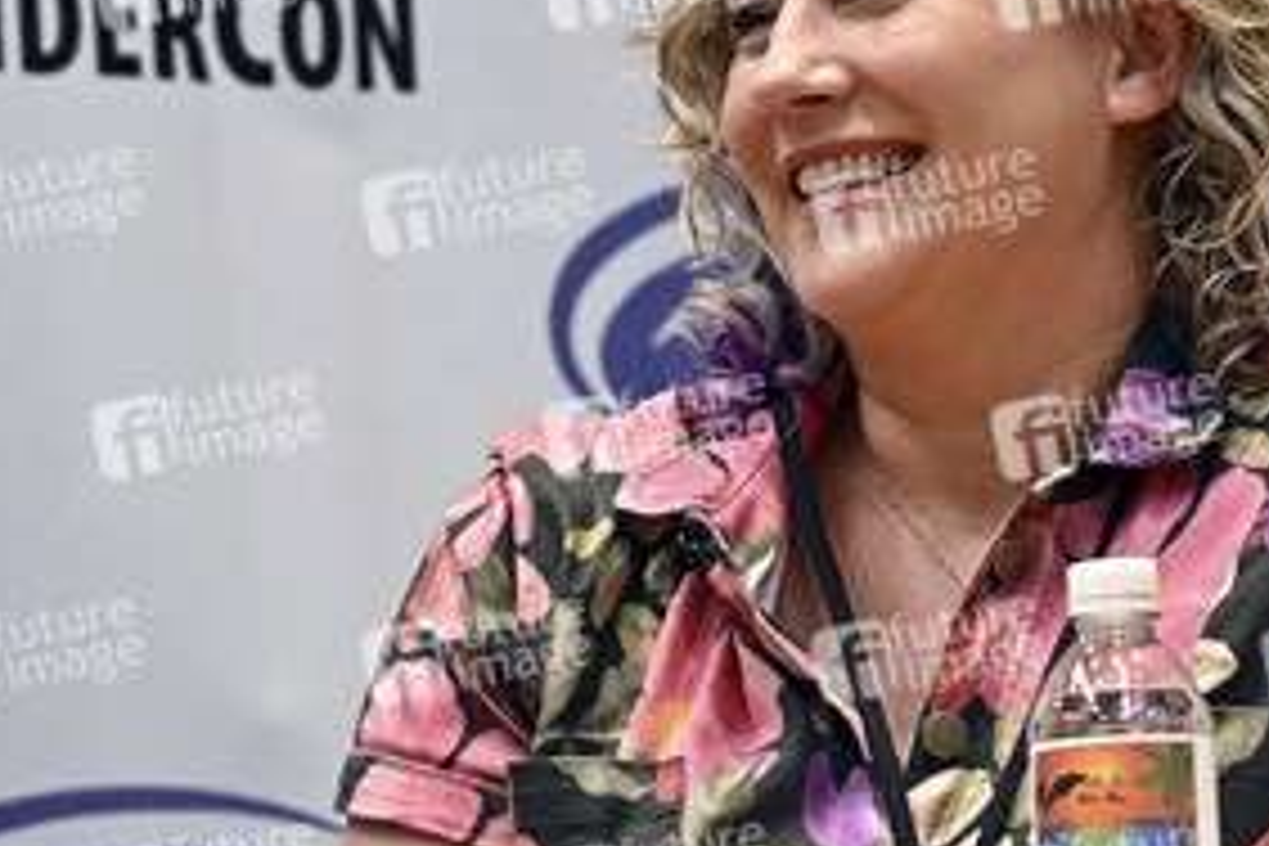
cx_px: 988
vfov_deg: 7.8
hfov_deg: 11.6
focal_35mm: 176
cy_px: 315
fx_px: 6204
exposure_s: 1/80
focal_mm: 110
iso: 6400
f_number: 5.6
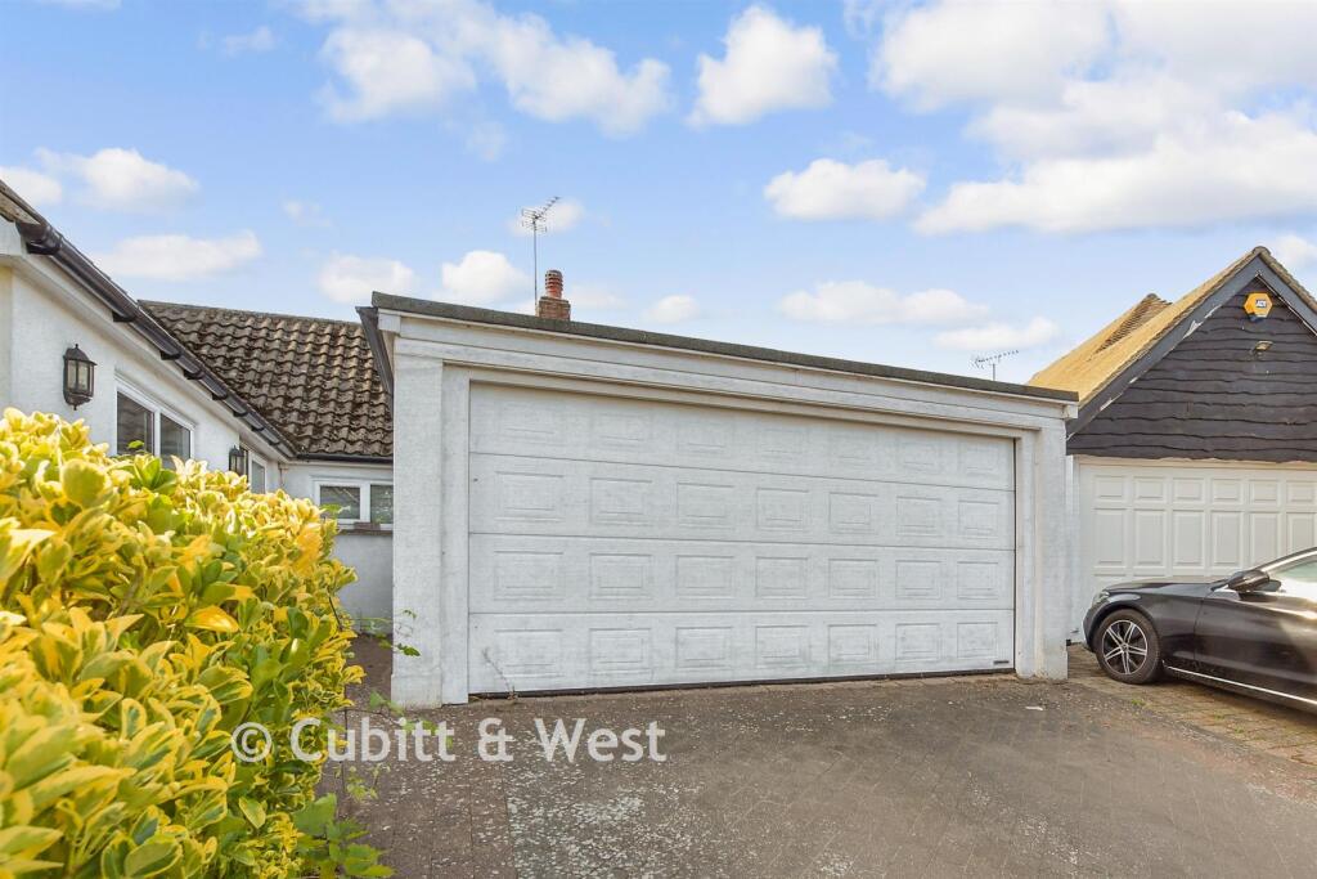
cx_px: 658
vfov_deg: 77.3
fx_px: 549
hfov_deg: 100.4
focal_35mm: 15
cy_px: 440
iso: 160
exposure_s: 1/60
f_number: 8
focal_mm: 10
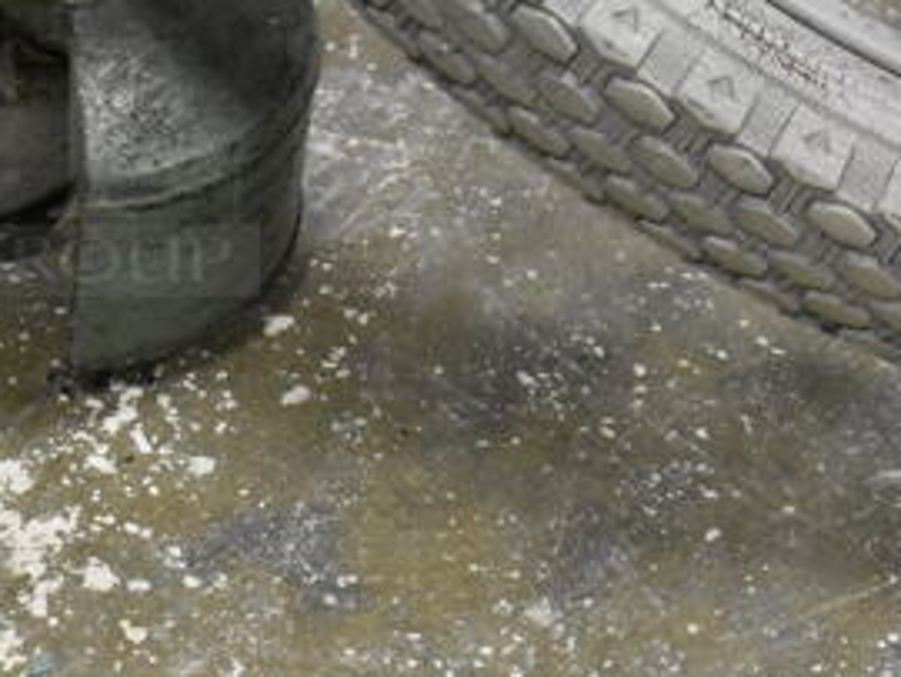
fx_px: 4665
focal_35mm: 179
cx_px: -110
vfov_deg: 8.3
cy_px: 120
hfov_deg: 10.9
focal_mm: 55
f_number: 5.6
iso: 5000
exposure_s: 1/100
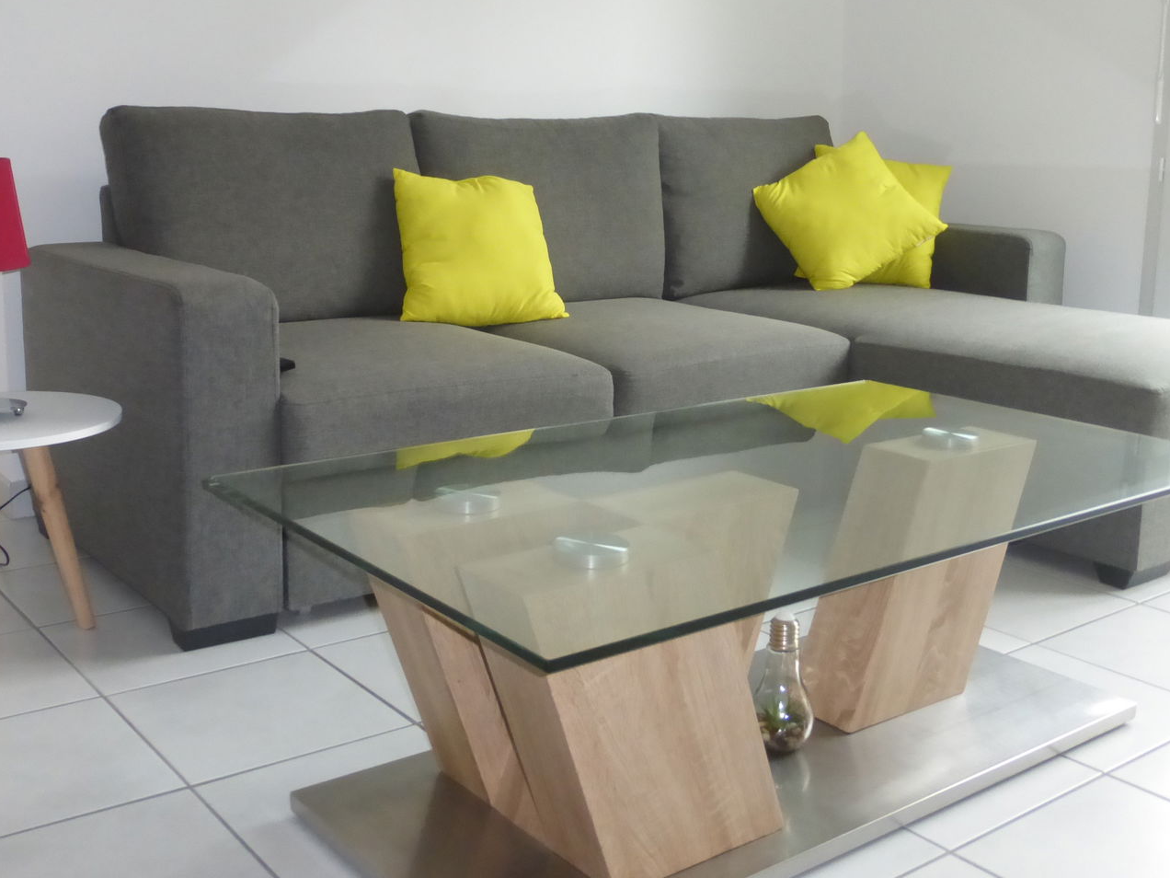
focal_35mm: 39
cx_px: 568
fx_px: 1318
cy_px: 363
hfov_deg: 47.9
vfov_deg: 36.7
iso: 500
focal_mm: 5.4
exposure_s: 1/60
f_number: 3.6
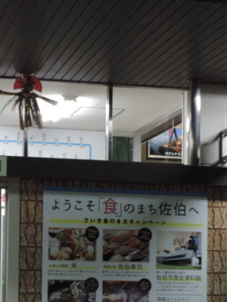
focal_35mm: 96
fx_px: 838
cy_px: 251
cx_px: 25
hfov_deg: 15.3
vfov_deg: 20.2
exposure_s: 1/15
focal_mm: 7.6
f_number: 3.4
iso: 400
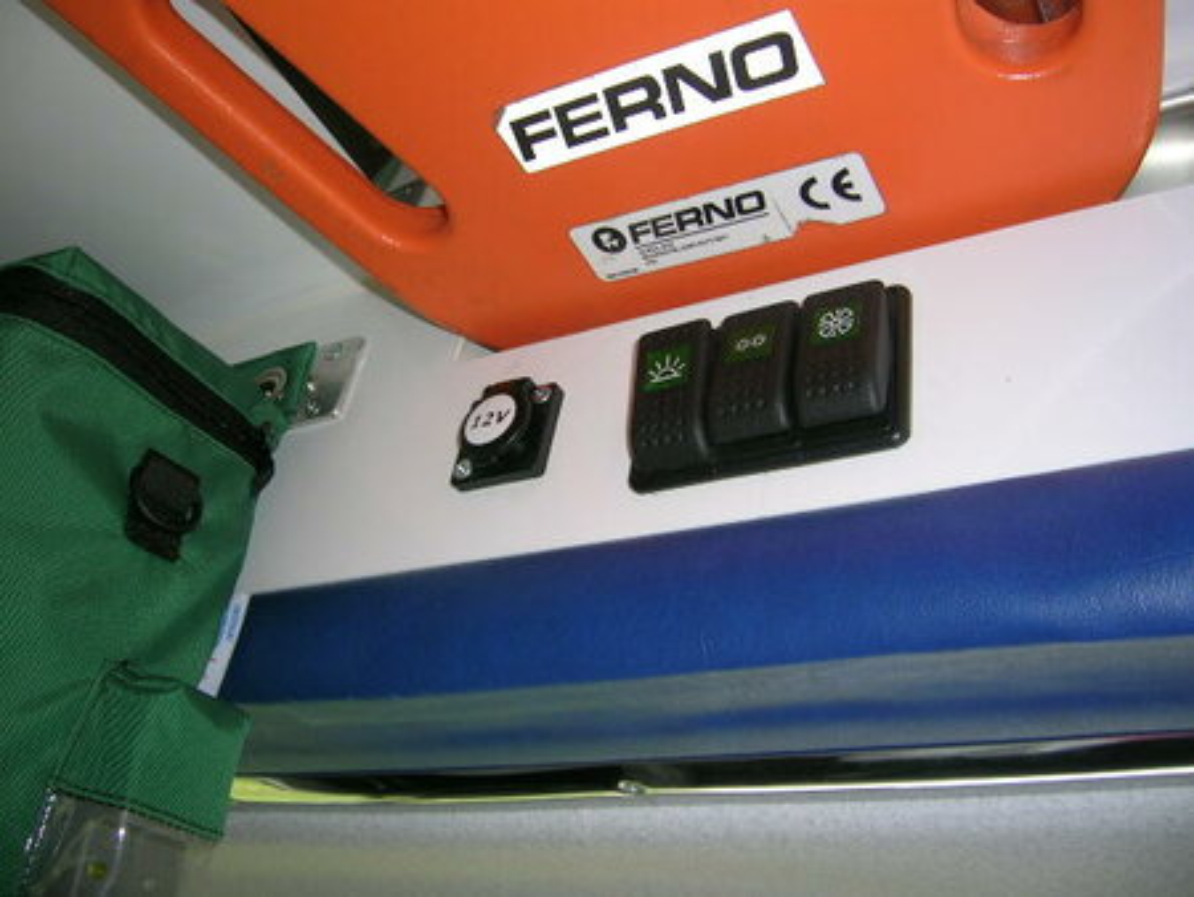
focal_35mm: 35
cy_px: 448
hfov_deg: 52.6
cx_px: 597
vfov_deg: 40.7
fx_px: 1208
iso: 50
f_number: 2.8
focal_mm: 5.4
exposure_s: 1/60.1
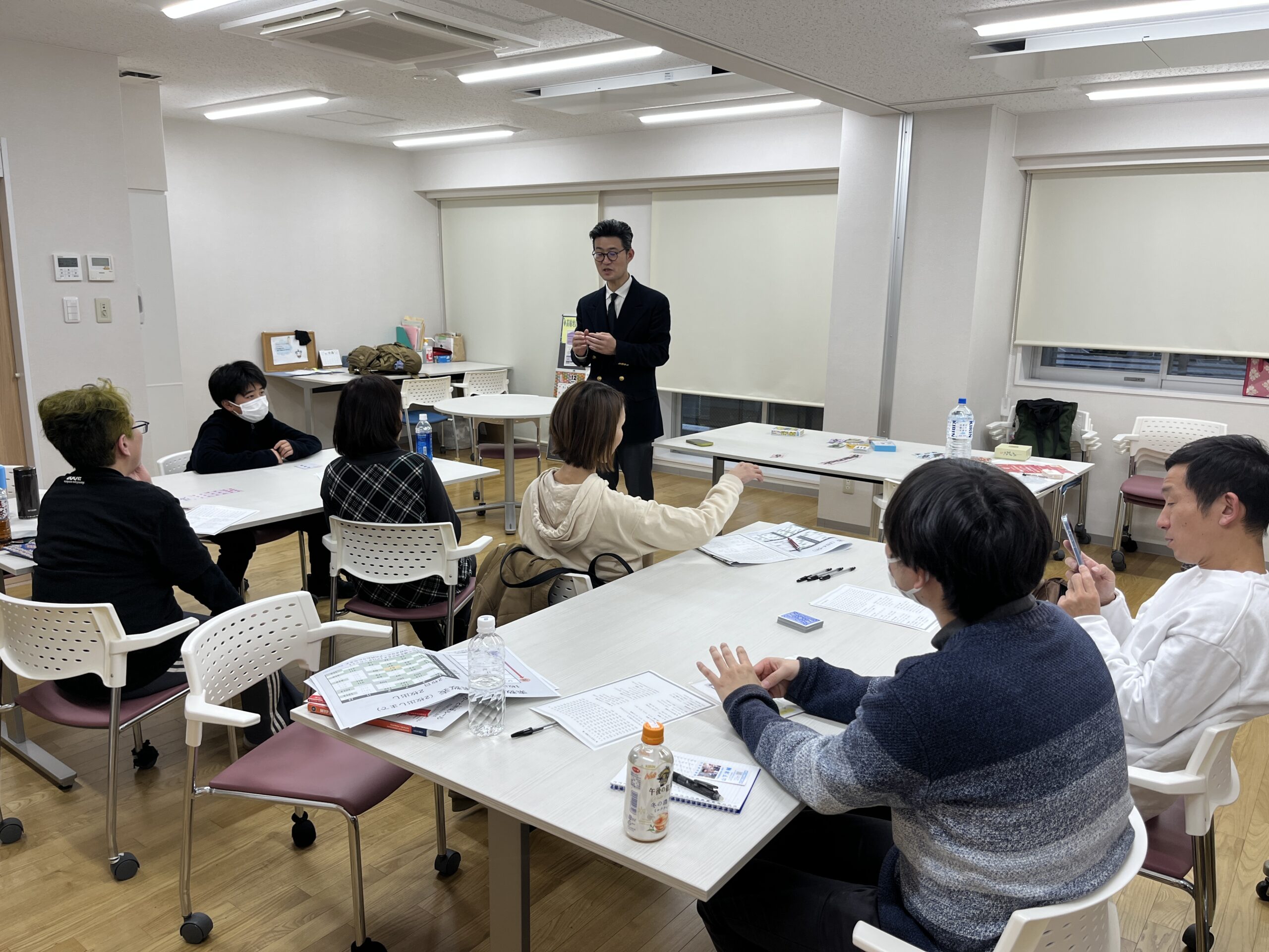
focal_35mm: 26
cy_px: 476
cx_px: 634
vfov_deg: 53.1
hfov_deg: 67.3
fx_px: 953
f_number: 1.6
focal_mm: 5.1
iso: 32
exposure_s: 1/103
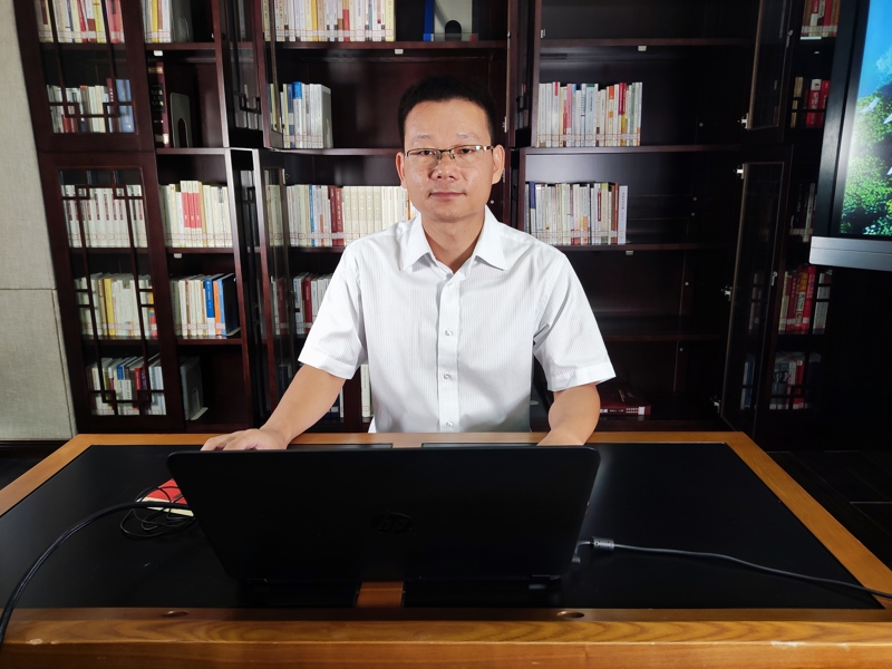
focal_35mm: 26
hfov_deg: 67.3
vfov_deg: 53.1
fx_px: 670
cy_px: 334
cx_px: 446
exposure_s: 1/50
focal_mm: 4.74
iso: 156
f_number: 1.79
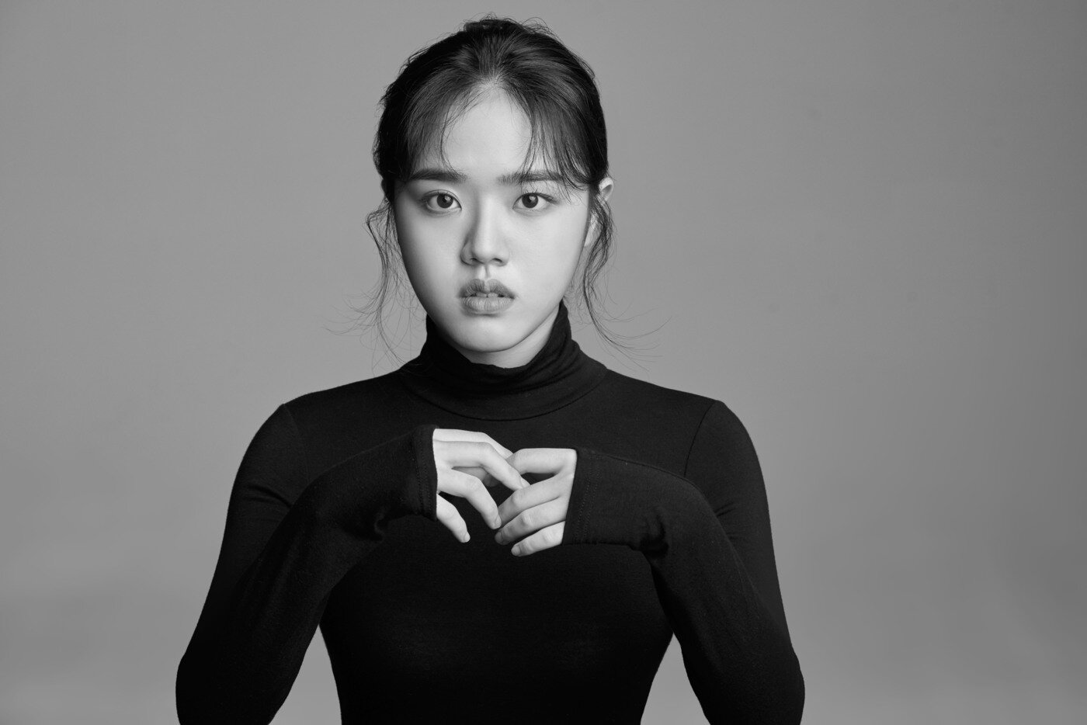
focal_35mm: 90
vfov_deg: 15.2
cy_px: 362
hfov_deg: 22.6
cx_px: 544
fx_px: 2718
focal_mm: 90
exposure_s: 1/125
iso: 800
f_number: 8
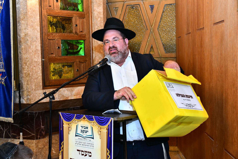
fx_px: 317
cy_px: 80
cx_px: 119
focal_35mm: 48
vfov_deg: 28.1
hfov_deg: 41.1
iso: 2000
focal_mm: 48
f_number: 5.6
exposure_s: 1/100
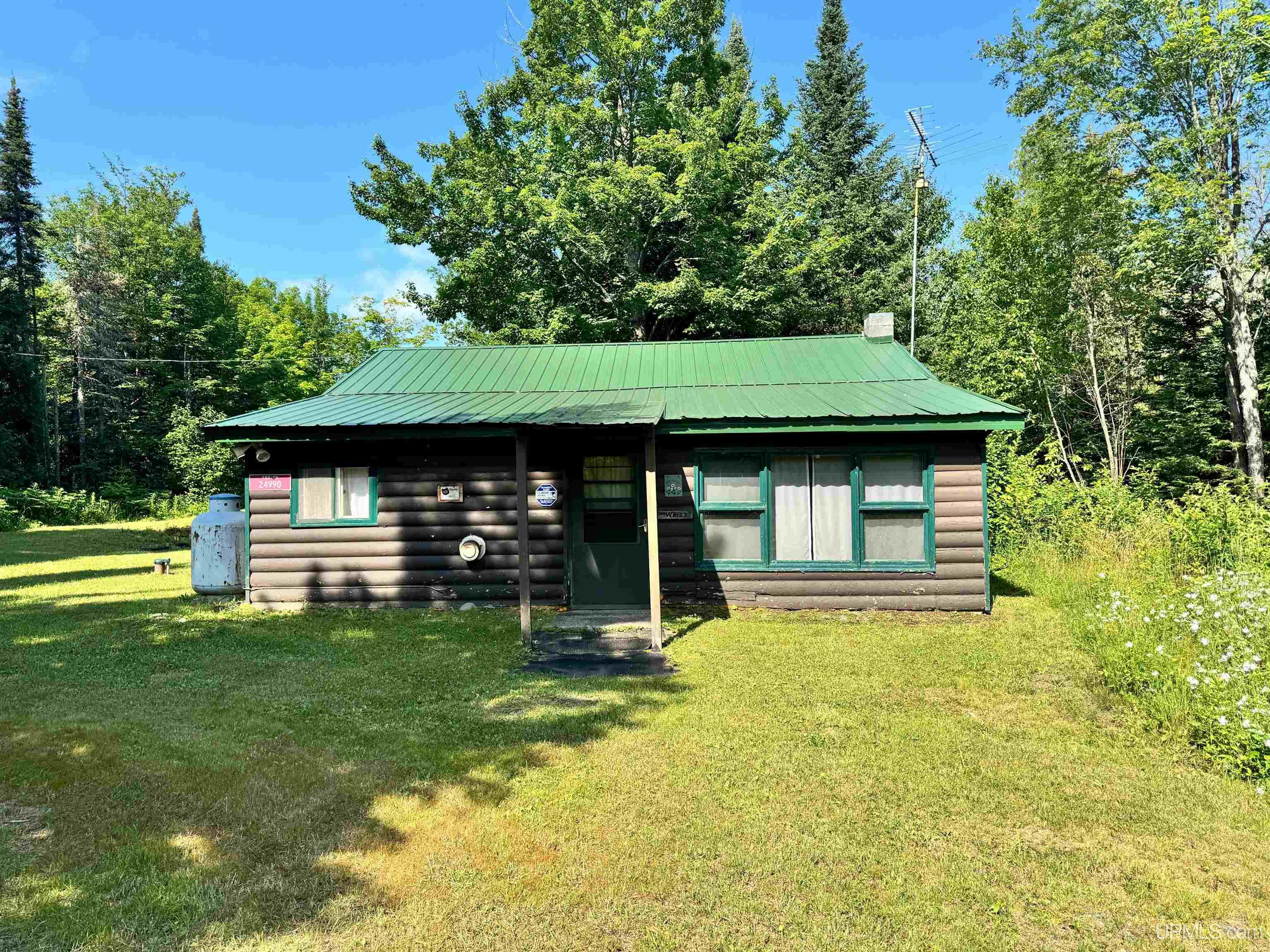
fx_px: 881
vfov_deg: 56.8
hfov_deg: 71.6
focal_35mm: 24
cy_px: 476
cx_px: 635
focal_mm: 6.76
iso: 80
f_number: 1.78
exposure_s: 1/1923
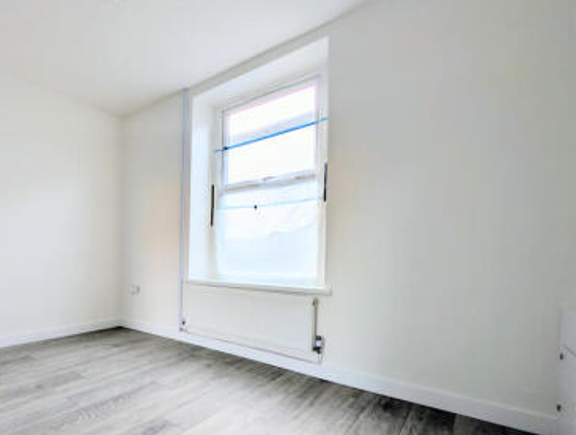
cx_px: 156
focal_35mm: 19
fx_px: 317
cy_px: 262
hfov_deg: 79.2
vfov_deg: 68.1
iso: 45
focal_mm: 2.23
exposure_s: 1/60.8
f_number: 1.95
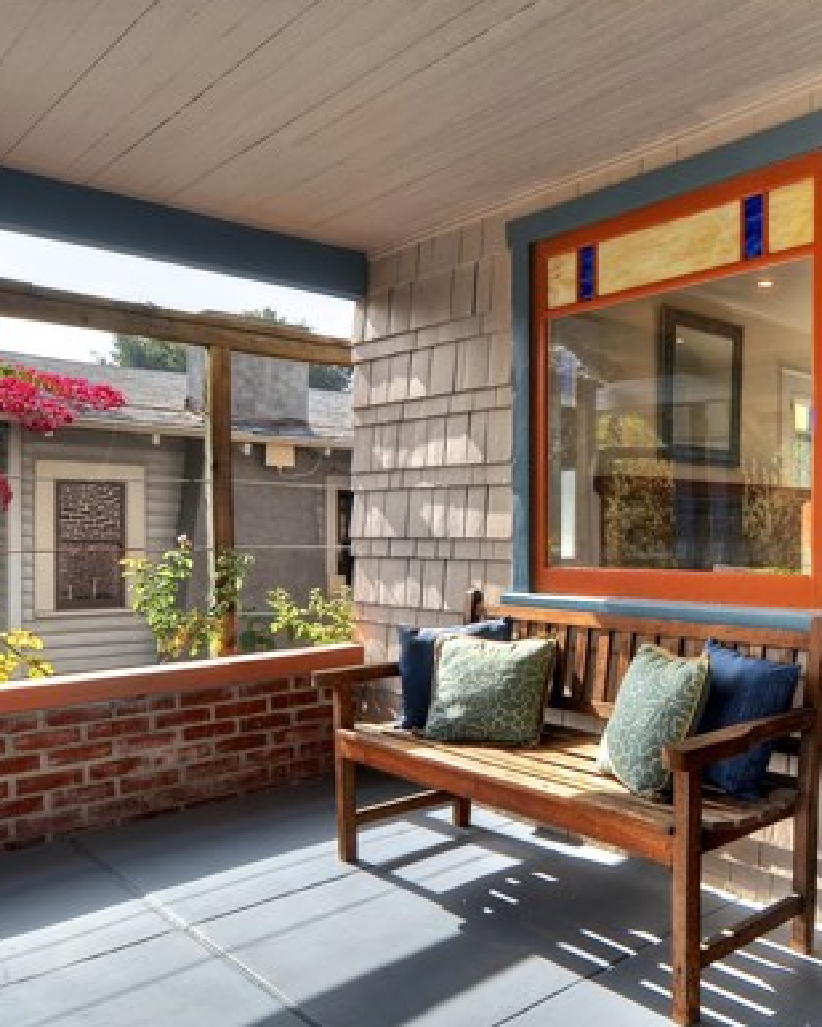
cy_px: 549
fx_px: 851
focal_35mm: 28
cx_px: 705
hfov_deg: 47.5
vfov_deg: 62.1
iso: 125
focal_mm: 12
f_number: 7.1
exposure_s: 1/200
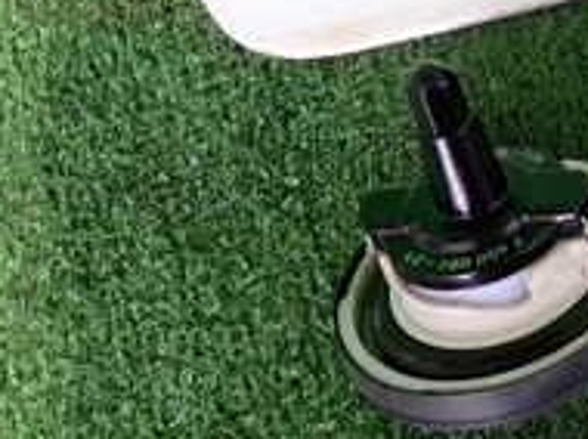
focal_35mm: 79
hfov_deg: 22.2
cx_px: 767
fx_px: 1340
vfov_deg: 18.0
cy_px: -43
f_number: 2
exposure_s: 1/30
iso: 500
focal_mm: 4.5
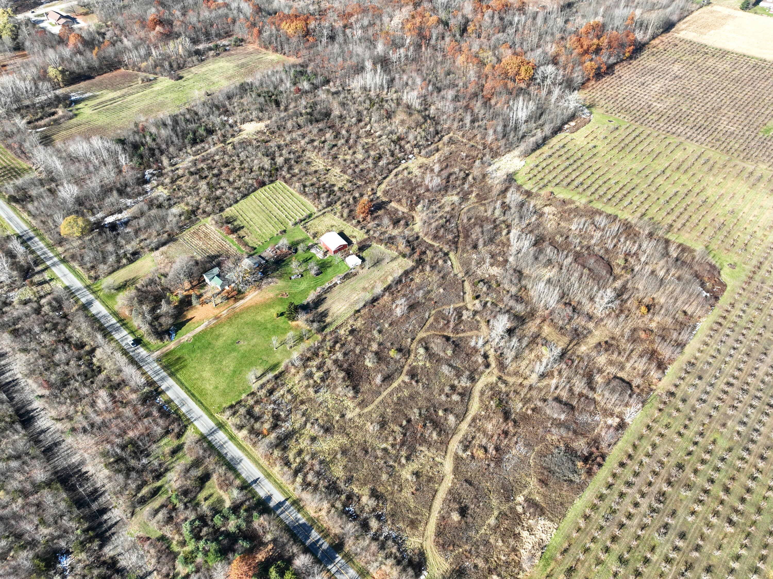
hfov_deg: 71.6
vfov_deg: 56.8
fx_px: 536
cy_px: 290
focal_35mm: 24
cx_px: 386
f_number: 2.8
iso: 100
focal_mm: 12.29
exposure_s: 1/500
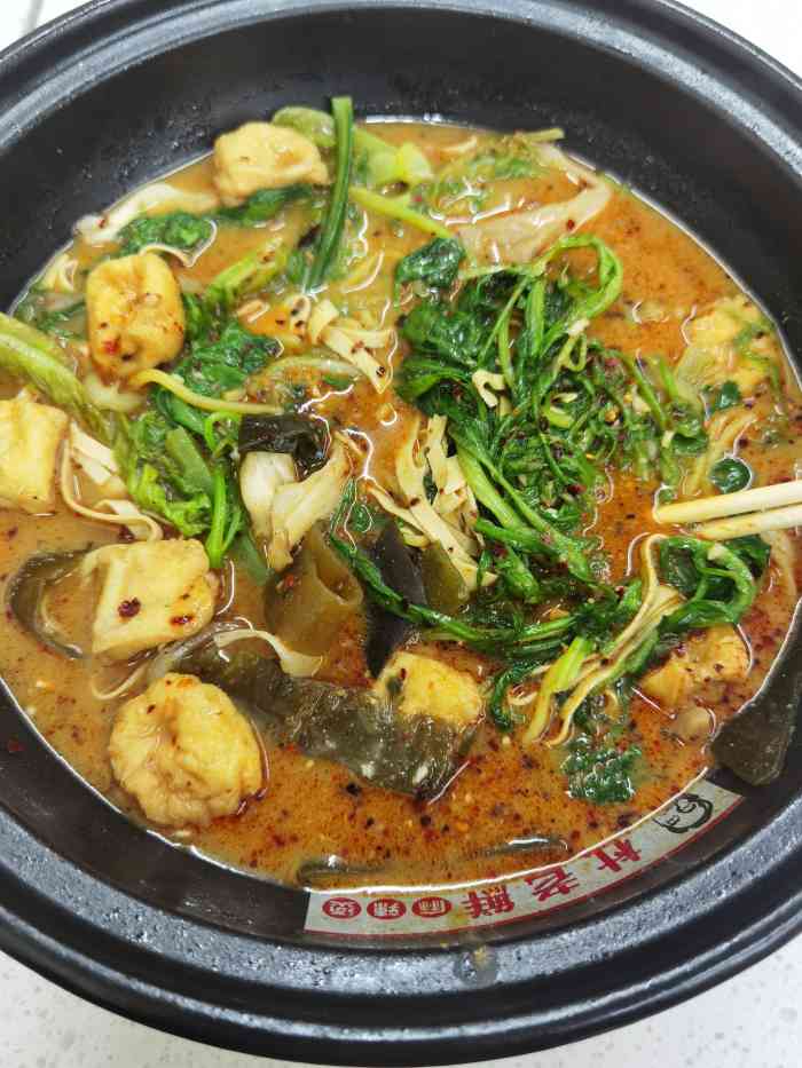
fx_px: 834
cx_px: 401
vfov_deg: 65.3
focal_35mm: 27
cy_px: 534
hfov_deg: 51.4
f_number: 1.9
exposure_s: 1/50
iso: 160
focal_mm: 6.71
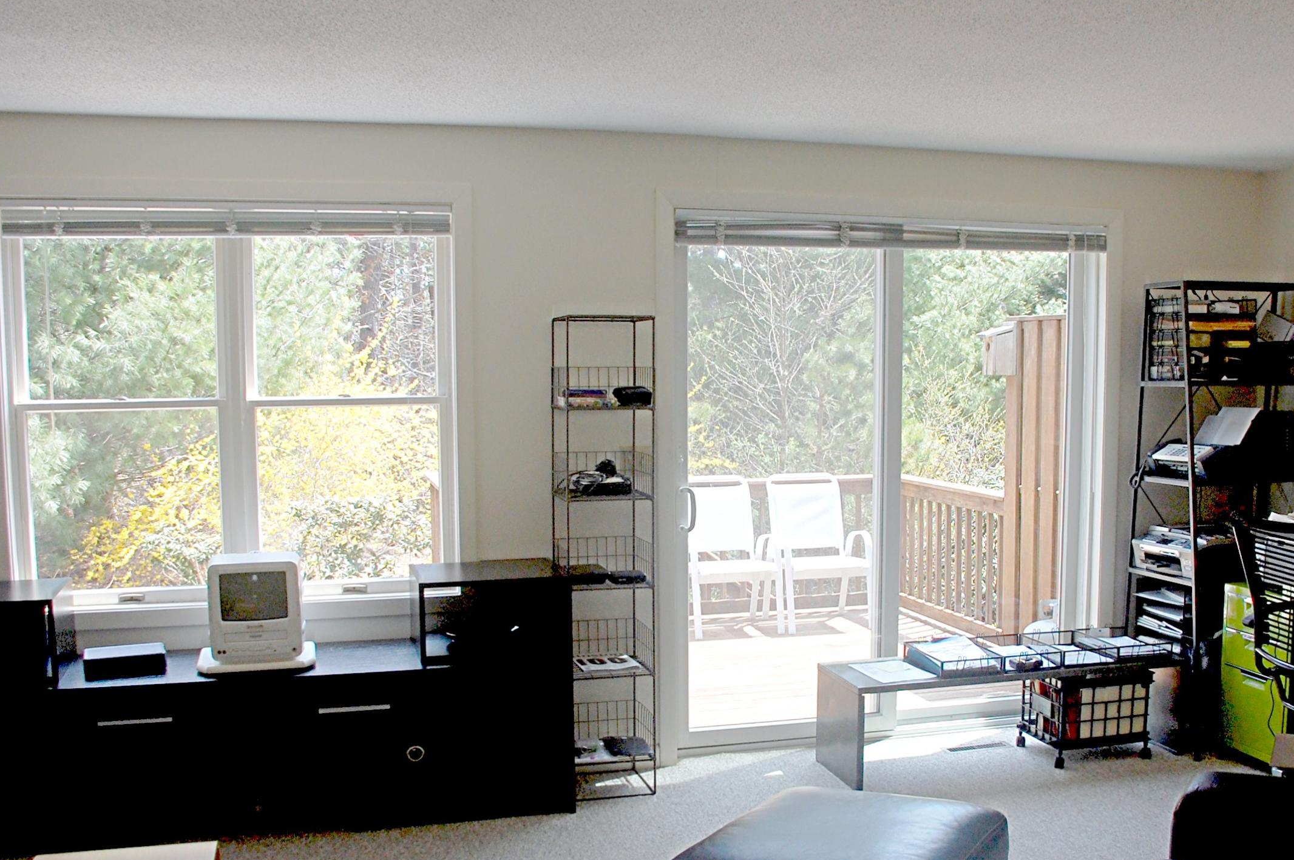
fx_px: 1365
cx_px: 750
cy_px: 503
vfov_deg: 34.9
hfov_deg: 50.5
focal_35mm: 38
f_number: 5.6
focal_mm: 18
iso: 200
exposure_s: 1/125
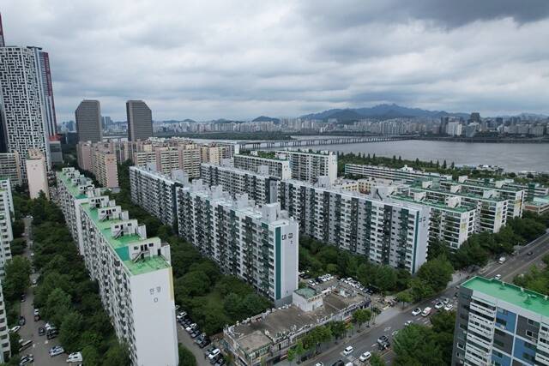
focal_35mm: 22
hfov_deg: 78.6
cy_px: 183
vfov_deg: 57.3
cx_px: 274
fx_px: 336
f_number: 2.8
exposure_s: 1/2000
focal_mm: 8.38
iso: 130
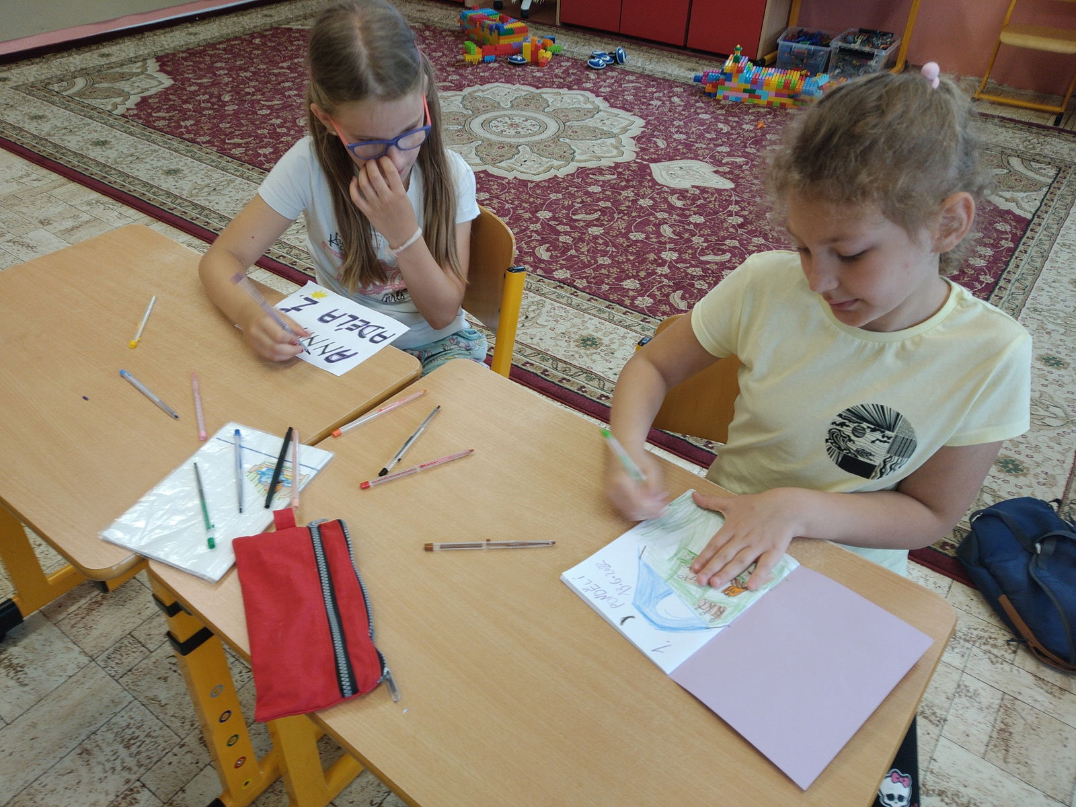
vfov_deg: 53.1
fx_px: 808
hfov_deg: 67.3
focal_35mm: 26
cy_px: 404
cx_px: 538
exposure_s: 1/33
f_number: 2.2
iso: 100
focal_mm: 3.82
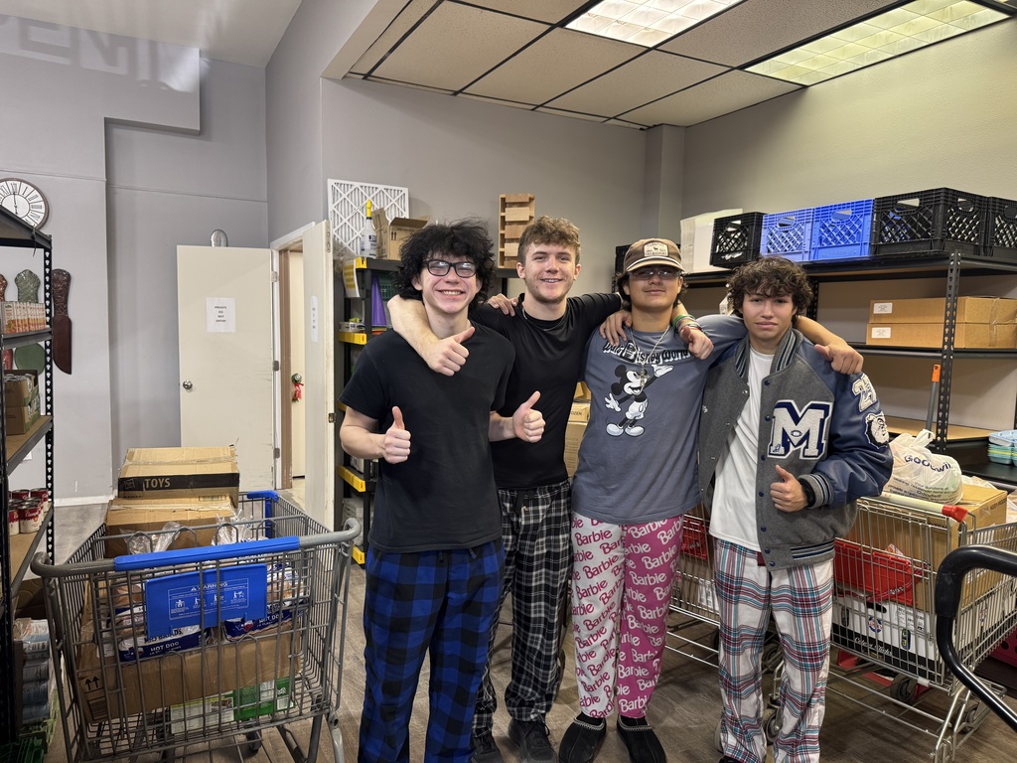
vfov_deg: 56.8
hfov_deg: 71.6
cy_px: 382
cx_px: 508
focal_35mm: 24
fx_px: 705
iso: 160
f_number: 1.78
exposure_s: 1/60
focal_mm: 6.76
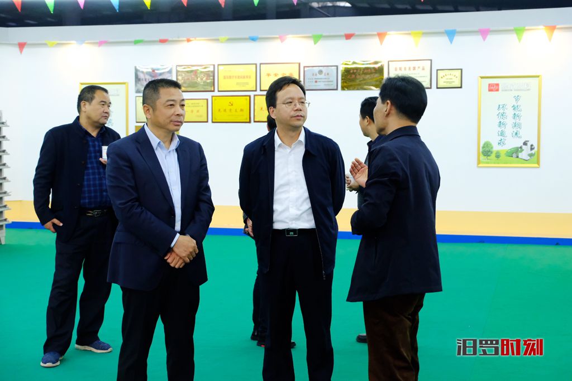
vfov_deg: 24.6
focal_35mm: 55
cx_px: 286
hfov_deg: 36.2
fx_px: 874
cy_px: 190
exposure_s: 1/160
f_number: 4.5
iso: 4000
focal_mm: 36.6
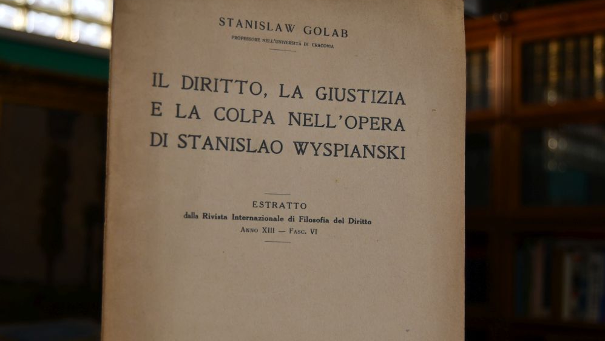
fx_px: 802
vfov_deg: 23.8
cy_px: 236
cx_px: 269
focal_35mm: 50
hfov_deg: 41.3
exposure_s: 1/250
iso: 400
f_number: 3.8
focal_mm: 23
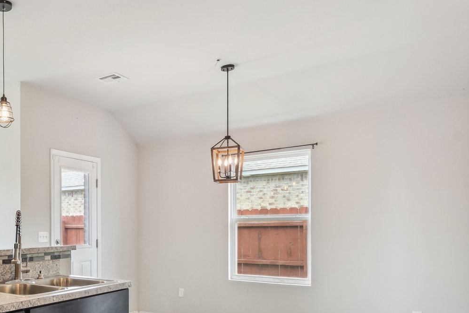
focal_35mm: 33
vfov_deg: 39.0
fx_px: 430
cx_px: 51
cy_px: 232
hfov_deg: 51.0
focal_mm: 16
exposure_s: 1/25
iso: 200
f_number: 8
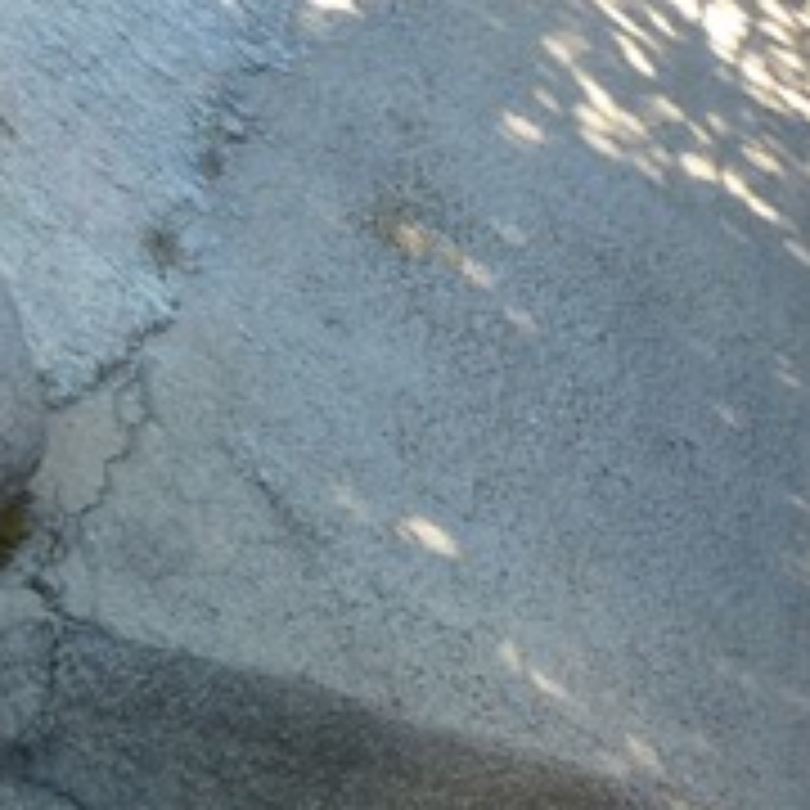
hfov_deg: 7.8
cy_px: 576
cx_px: -230
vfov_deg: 7.8
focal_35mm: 223
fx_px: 5904
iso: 160
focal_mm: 12.7
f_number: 4.7
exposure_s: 1/80
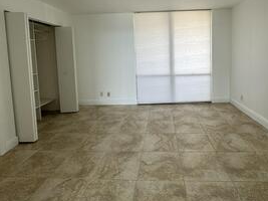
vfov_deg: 61.8
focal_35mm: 21
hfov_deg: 78.6
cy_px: 66
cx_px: 152
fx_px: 163
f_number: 2.2
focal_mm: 2.22
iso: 64
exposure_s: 1/99
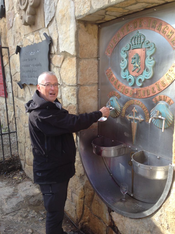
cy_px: 117
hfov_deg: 42.9
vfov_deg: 55.4
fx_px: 222
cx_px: 88
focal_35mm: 33
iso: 50
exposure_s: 1/212
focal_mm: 4.12
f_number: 2.4
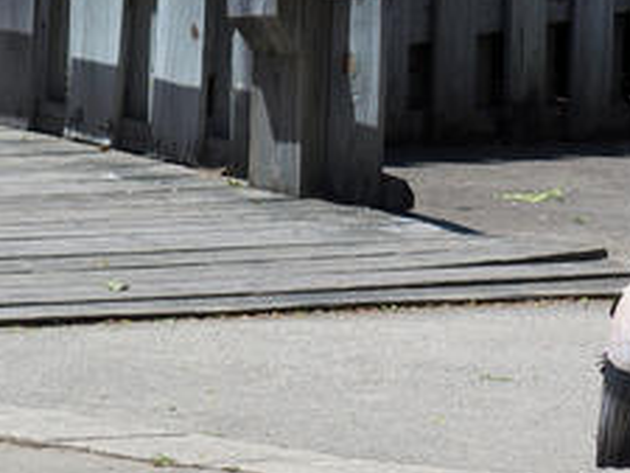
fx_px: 6009
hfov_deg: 6.0
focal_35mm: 330
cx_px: 605
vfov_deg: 4.5
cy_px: 322
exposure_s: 1/1000
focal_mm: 35
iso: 100
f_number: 4
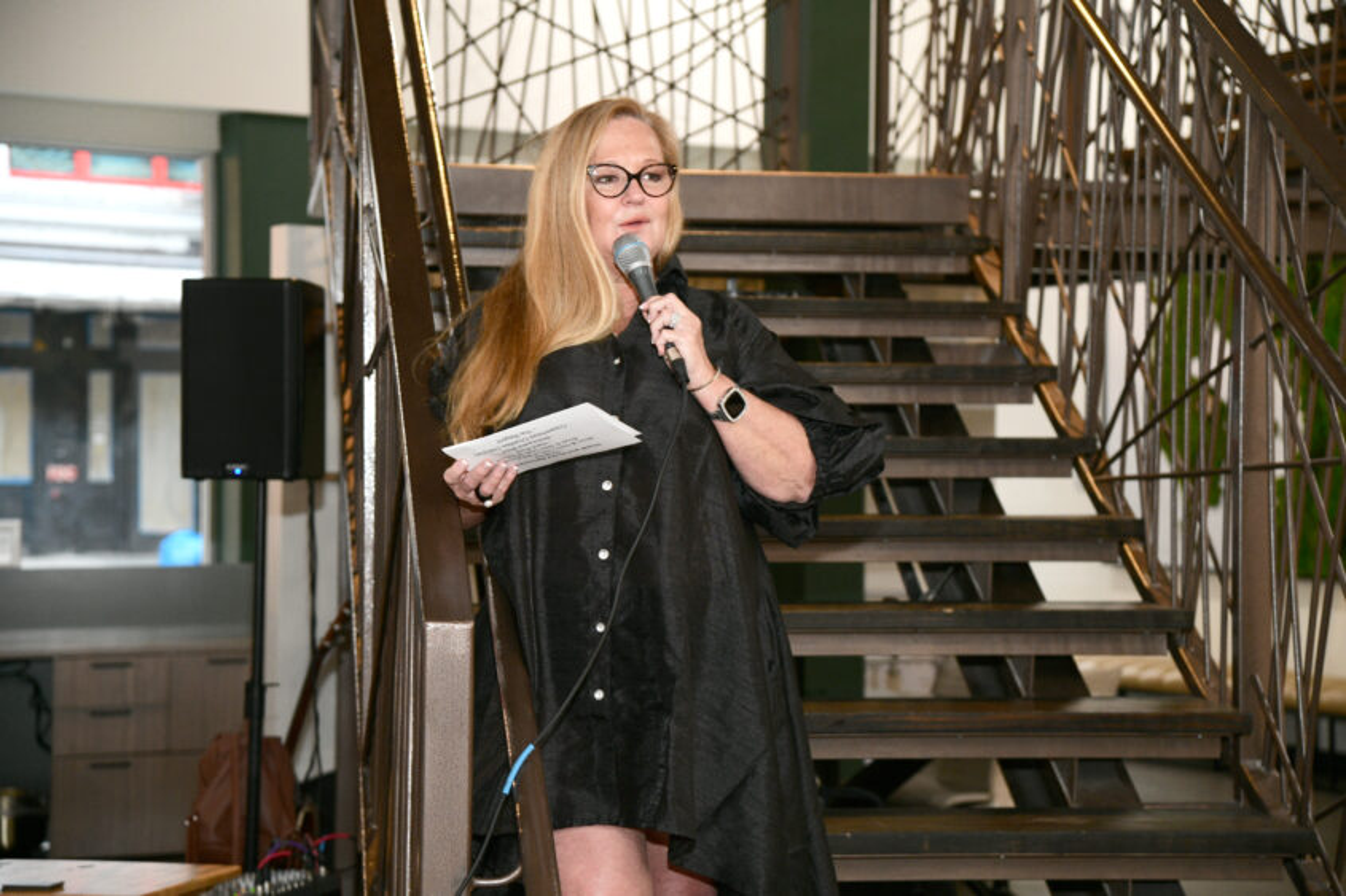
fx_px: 2617
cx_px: 673
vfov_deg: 19.4
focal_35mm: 70
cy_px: 448
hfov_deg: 28.8
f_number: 4
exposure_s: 1/60
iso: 1600
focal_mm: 70
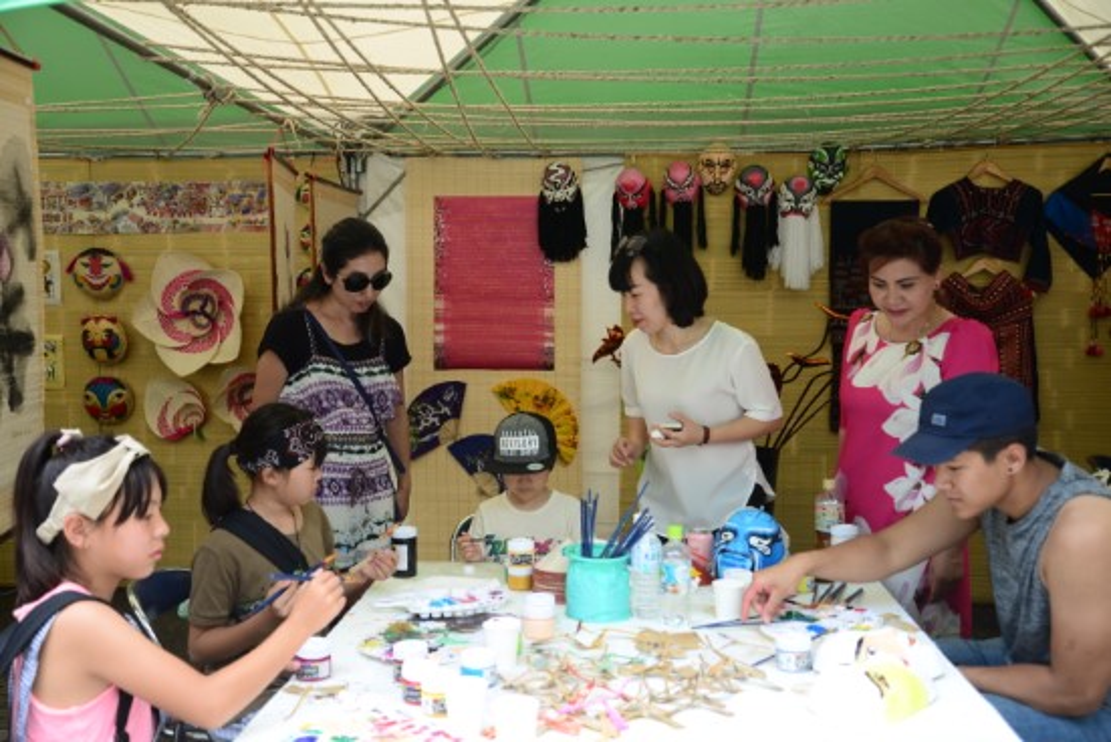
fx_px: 1173
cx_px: 556
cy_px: 371
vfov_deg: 35.1
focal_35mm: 38
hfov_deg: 50.7
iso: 100
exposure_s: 1/100
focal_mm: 38
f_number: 4.5
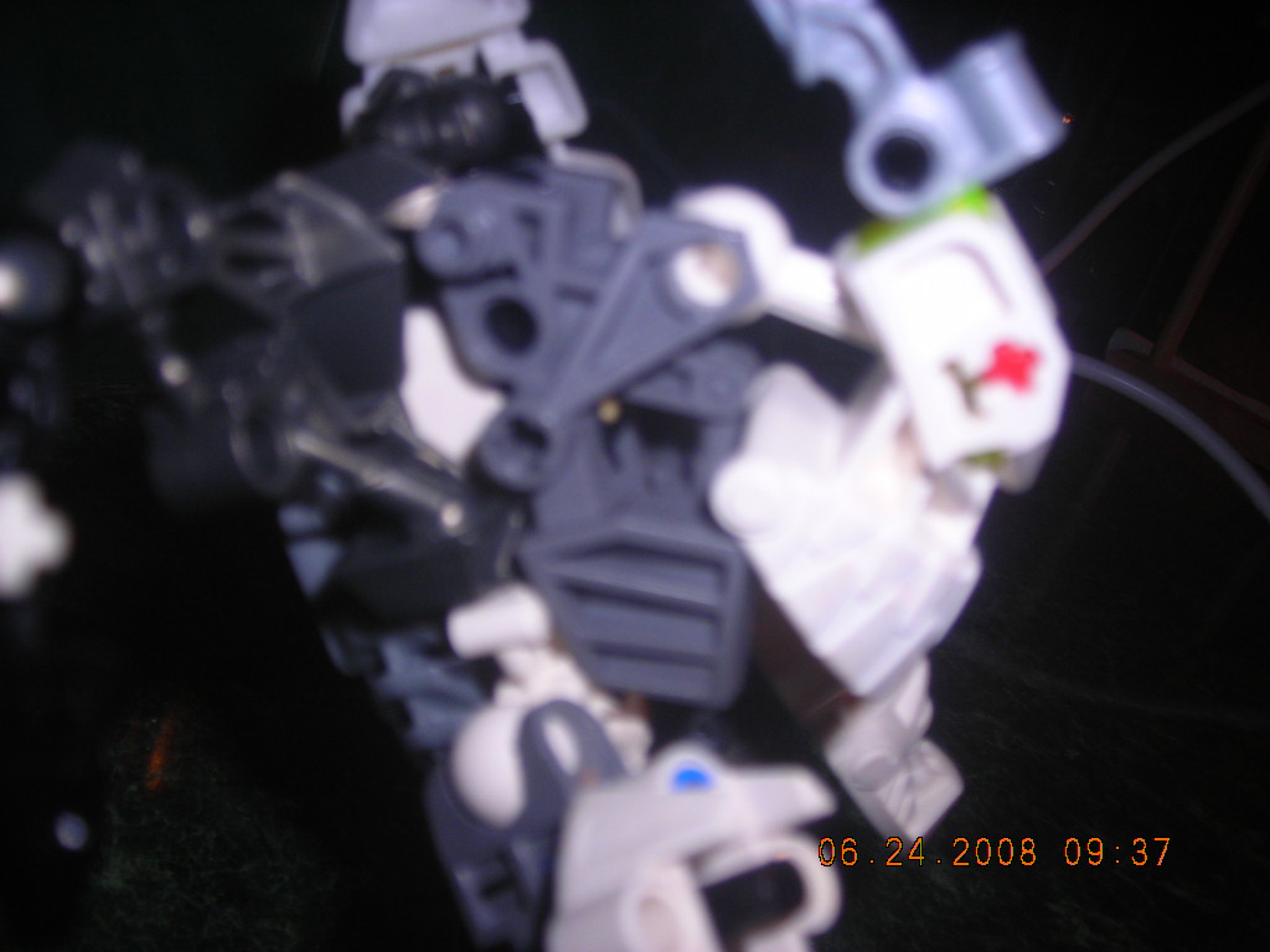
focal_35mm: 38
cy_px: 476
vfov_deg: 37.7
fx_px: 1394
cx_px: 635
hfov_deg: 49.0
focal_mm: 6.3
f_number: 3.2
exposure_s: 1/60.1
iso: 50
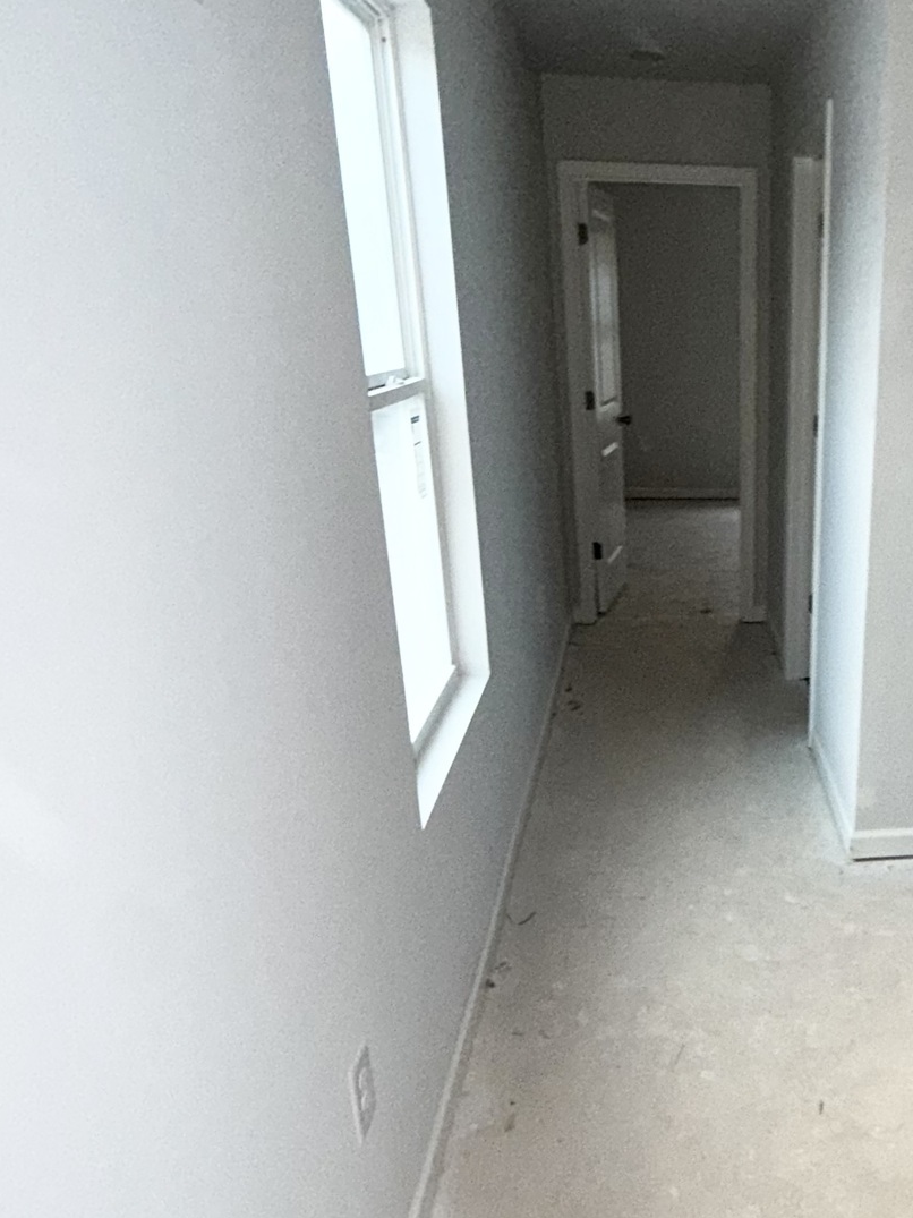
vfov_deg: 59.6
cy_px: 714
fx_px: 1055
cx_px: 786
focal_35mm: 30
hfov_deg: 43.5
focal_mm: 2.22
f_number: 2.2
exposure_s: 1/60
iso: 125
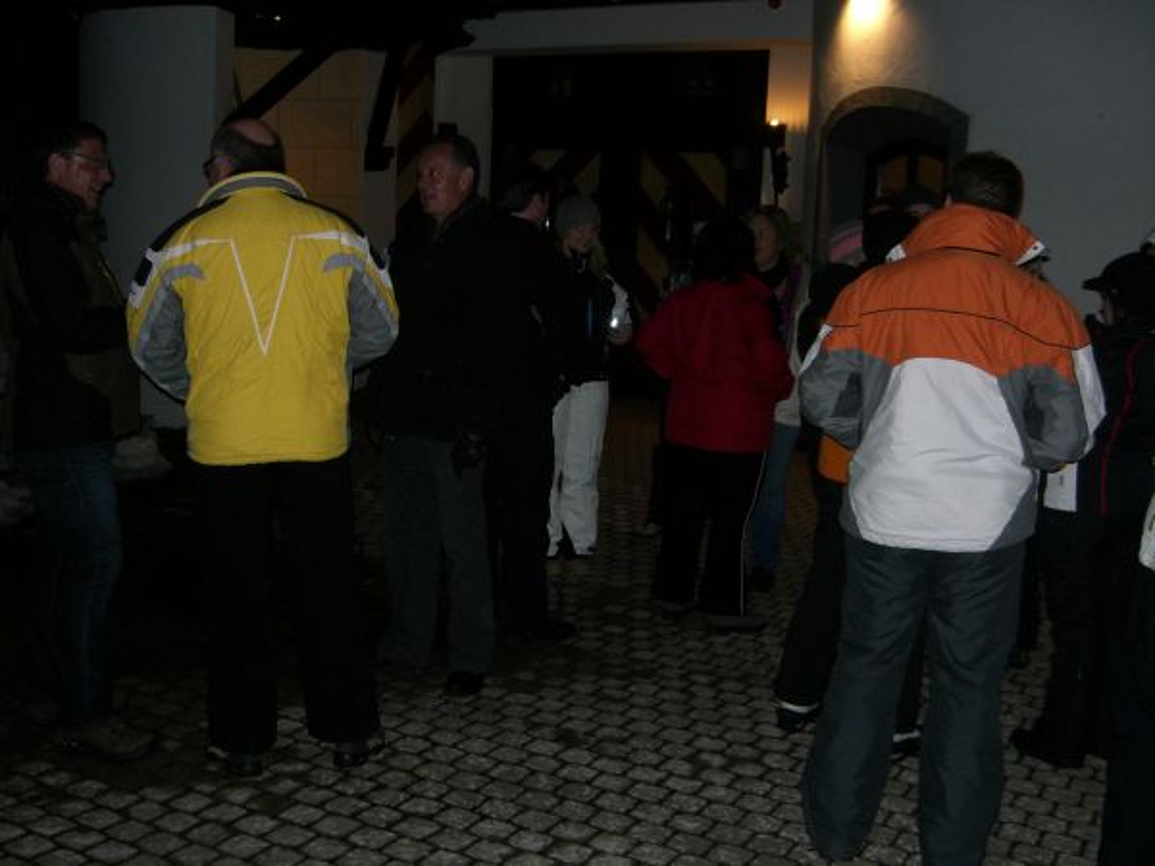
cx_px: 578
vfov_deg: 37.7
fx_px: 1268
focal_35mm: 38
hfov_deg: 49.0
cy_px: 433
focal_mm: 7.9
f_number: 2.8
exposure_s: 1/60
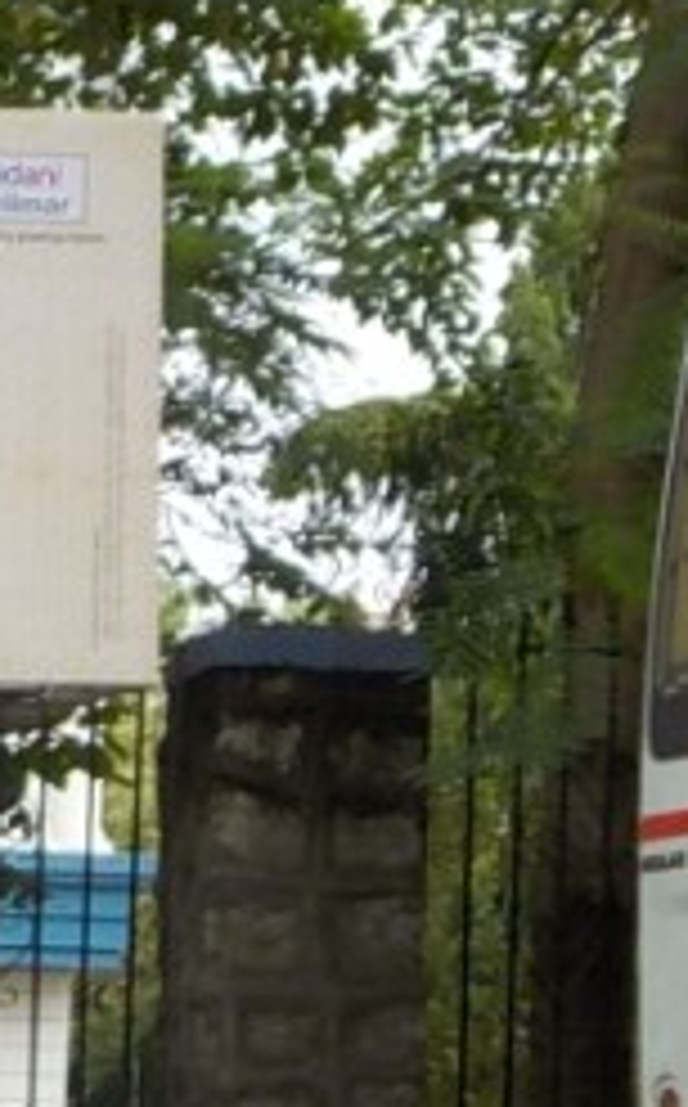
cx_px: -1264
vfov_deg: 12.4
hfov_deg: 7.1
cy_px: 945
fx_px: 5058
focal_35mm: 168
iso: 125
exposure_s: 1/320
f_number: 3.7
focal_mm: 5.2
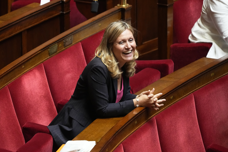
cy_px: 76
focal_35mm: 330
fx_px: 2090
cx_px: 114
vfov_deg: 4.2
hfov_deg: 6.2
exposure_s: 1/320
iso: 8000
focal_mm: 330
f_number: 5.6
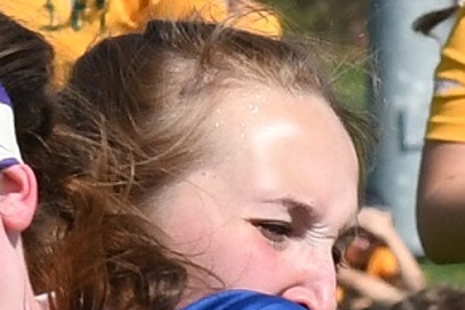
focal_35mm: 473
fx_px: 6109
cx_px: -10
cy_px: 569
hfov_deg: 4.4
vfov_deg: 2.9
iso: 450
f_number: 9
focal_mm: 80
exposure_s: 1/1250
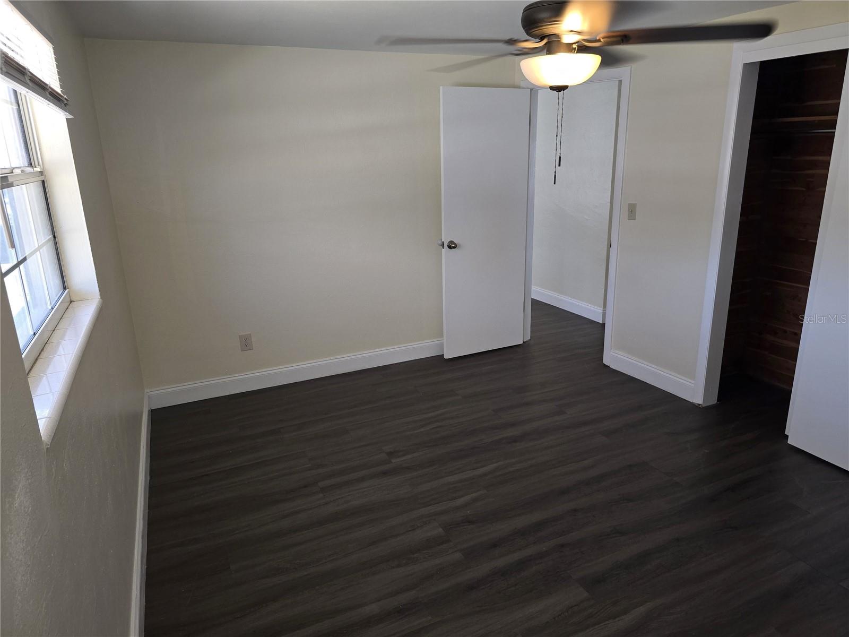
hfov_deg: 73.9
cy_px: 318
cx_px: 424
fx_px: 564
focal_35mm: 23
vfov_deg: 58.9
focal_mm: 6.3
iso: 64
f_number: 1.7
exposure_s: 1/60
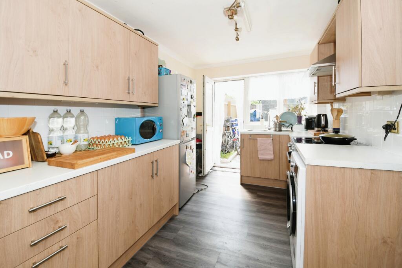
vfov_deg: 77.3
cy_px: 134
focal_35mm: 15
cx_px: 201
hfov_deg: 100.4
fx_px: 168
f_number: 4.5
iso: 125
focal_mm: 10
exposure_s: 1/60
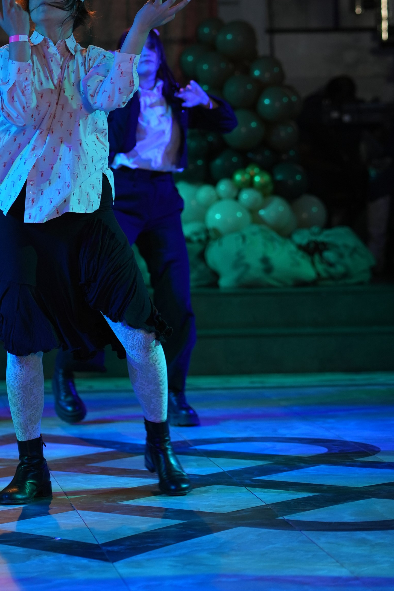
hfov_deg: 9.1
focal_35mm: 151
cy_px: 94
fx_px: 2479
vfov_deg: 13.5
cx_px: 69
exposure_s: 1/400
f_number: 2.2
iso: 800
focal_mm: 85
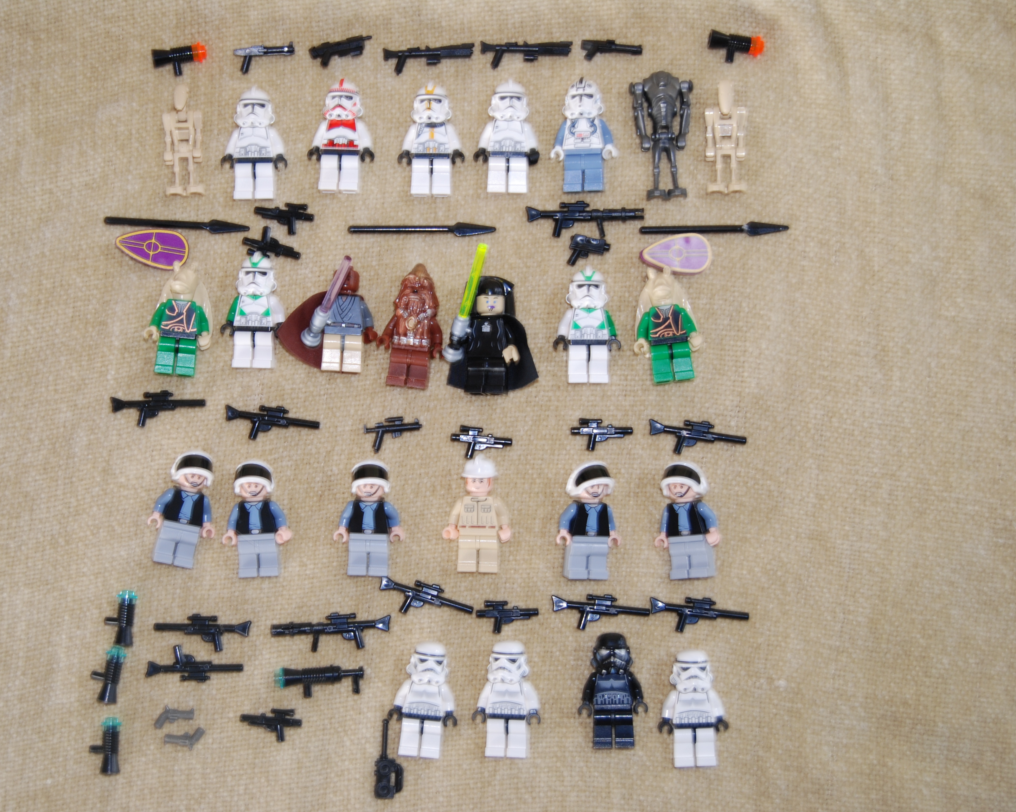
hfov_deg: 31.6
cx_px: 418
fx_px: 1791
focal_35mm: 60
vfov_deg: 25.6
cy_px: 409
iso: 200
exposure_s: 1/6
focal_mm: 35
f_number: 4.8
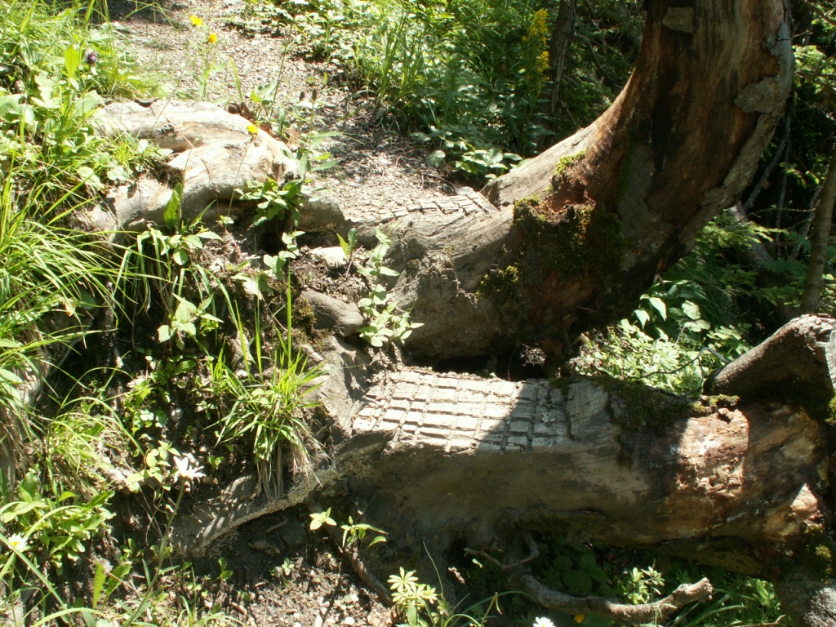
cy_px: 314
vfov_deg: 40.7
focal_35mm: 35
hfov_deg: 52.6
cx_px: 418
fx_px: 845
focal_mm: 5.86
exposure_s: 1/50
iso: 50
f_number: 7.1
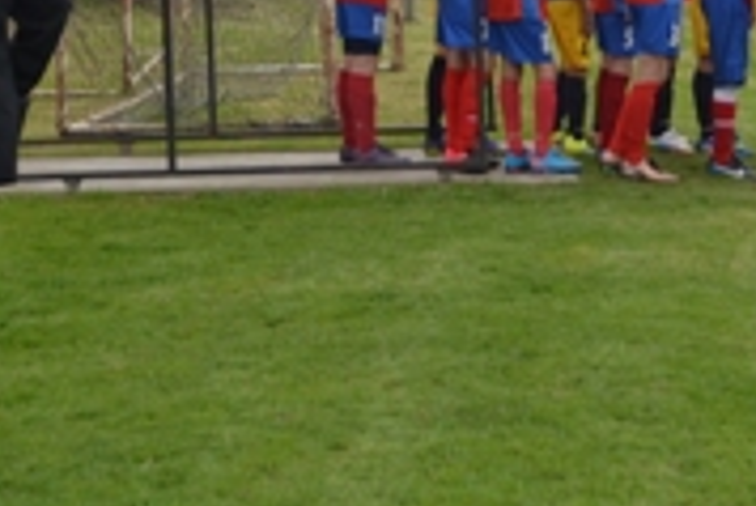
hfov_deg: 13.6
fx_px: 3173
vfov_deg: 8.9
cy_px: -227
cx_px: 403
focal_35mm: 151
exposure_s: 1/200
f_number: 5.6
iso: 100
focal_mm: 28
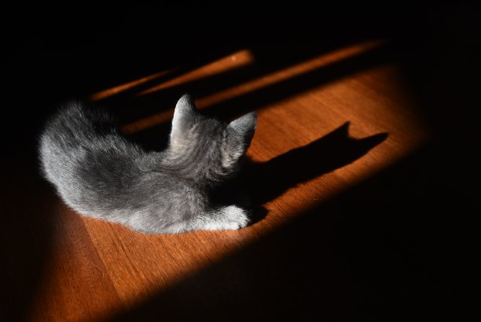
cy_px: 161
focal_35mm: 50
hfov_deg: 39.6
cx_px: 240
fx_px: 669
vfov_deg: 27.0
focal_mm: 50
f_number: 5
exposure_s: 1/400
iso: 200
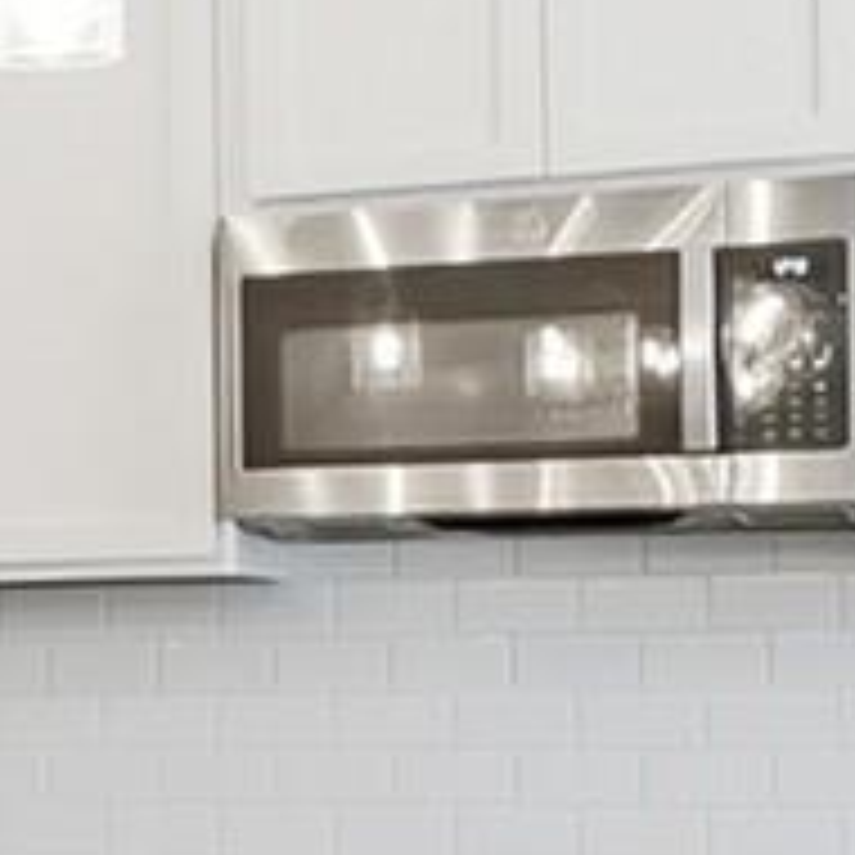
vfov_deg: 13.1
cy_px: 821
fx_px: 3689
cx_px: -1636
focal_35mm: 132
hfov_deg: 10.1
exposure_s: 1/100
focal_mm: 10
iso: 100
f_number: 7.1
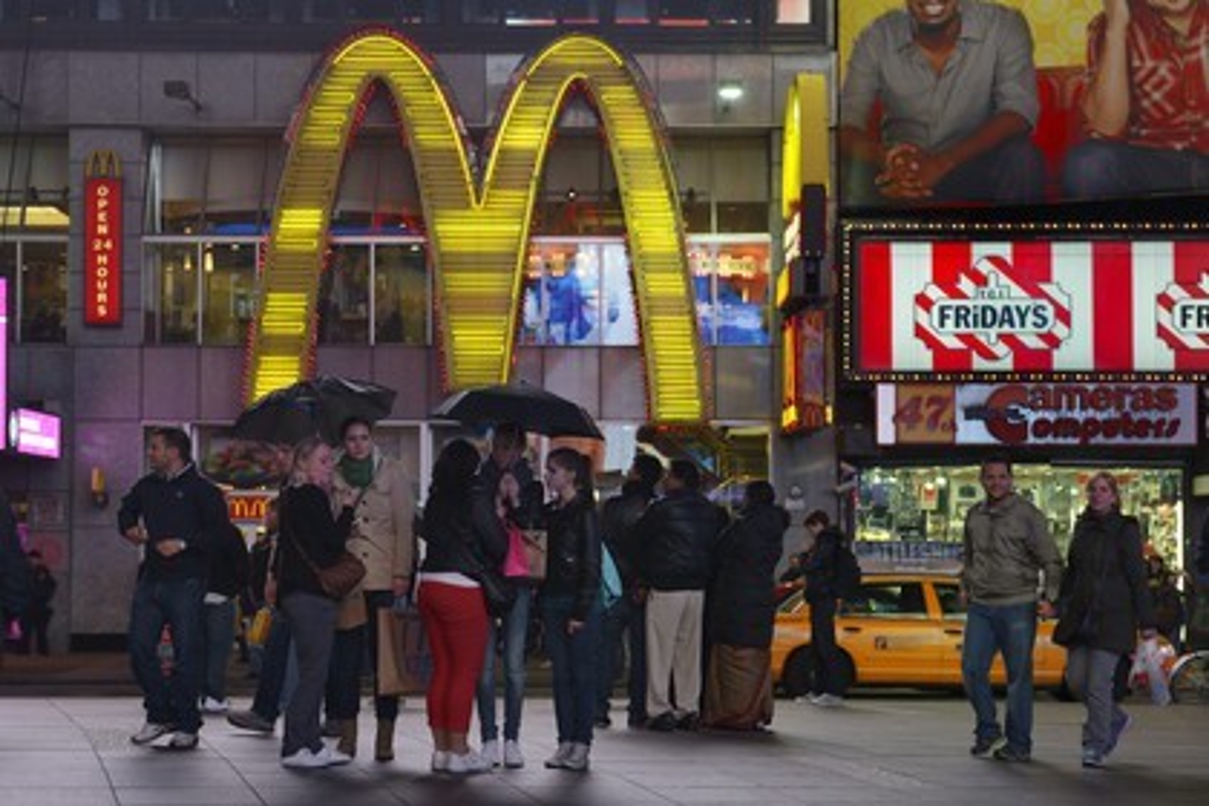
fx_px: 2351
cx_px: 604
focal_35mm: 70
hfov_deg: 28.8
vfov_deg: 19.5
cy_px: 403
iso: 1600
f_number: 4.5
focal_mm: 70
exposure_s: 1/160
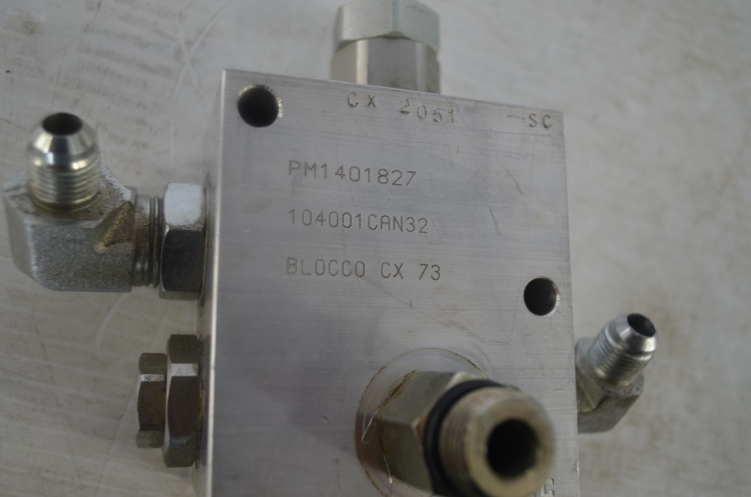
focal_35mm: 36
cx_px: 376
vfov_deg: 36.7
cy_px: 248
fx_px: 749
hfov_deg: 53.2
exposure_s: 1/80
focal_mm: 24
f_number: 4.5
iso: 400
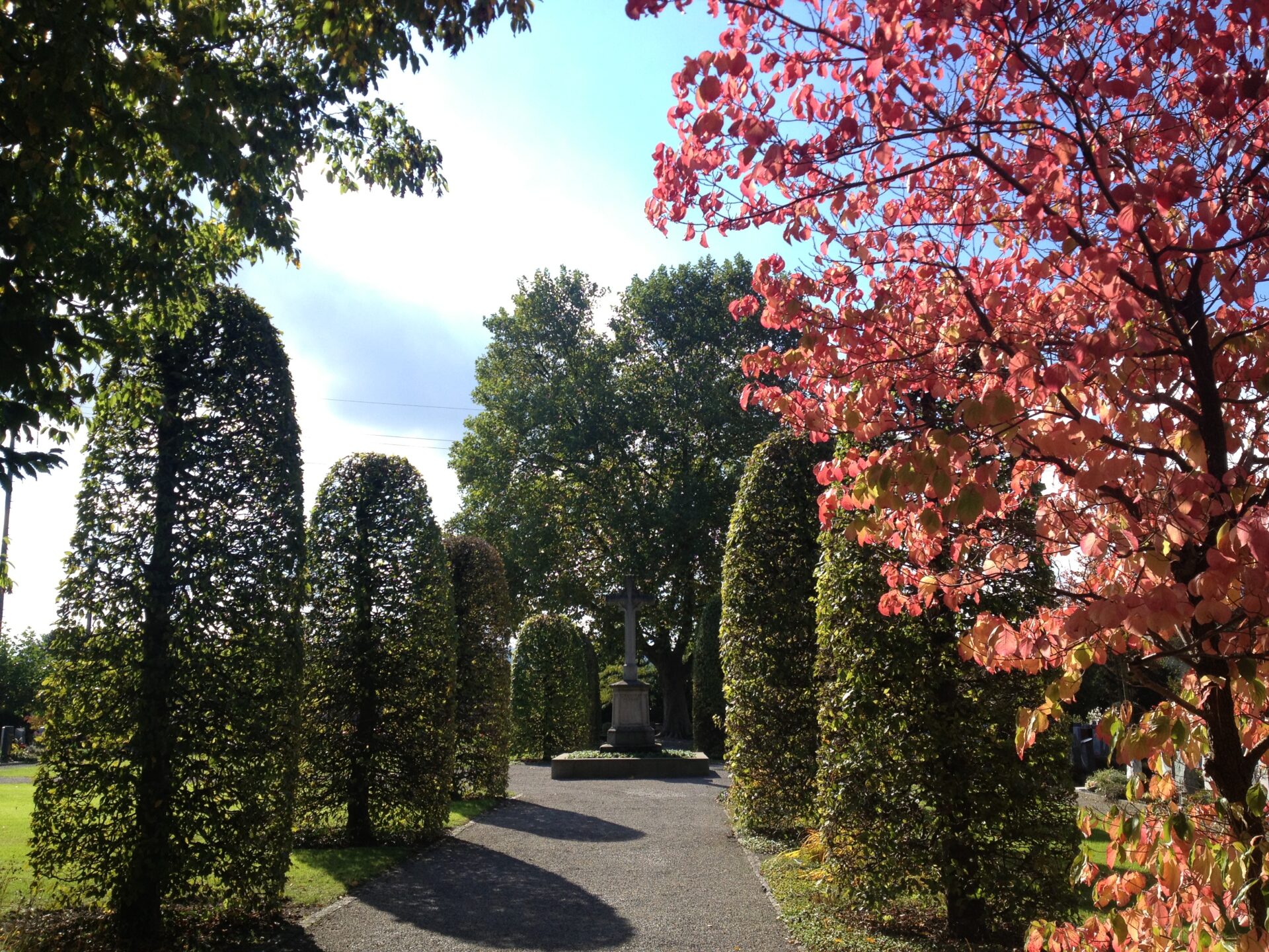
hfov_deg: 52.6
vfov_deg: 40.7
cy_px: 476
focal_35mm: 35
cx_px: 634
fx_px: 1283
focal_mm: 4.28
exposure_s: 1/1004
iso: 50
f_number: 2.4
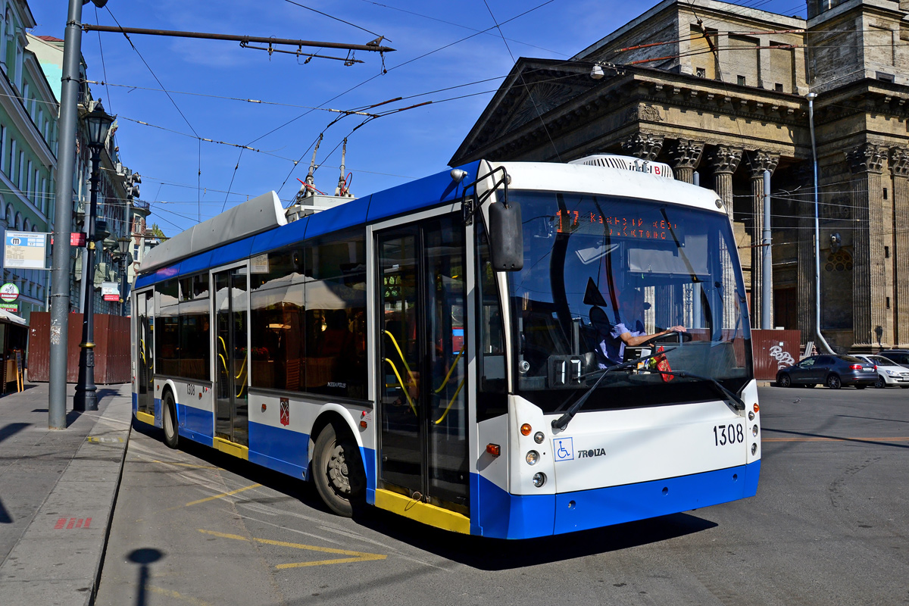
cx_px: 454
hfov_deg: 67.4
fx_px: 682
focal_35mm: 27
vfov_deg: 47.9
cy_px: 303
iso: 200
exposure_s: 1/1250
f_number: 6.3
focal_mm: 18
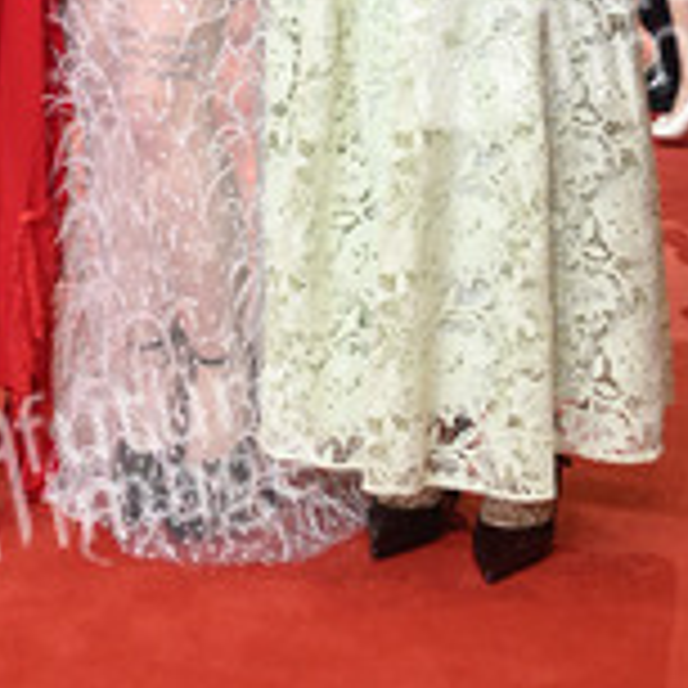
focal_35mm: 122
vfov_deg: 13.8
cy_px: -202
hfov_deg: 14.3
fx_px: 2743
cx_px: 220
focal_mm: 55
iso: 5000
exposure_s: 1/200
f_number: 5.6
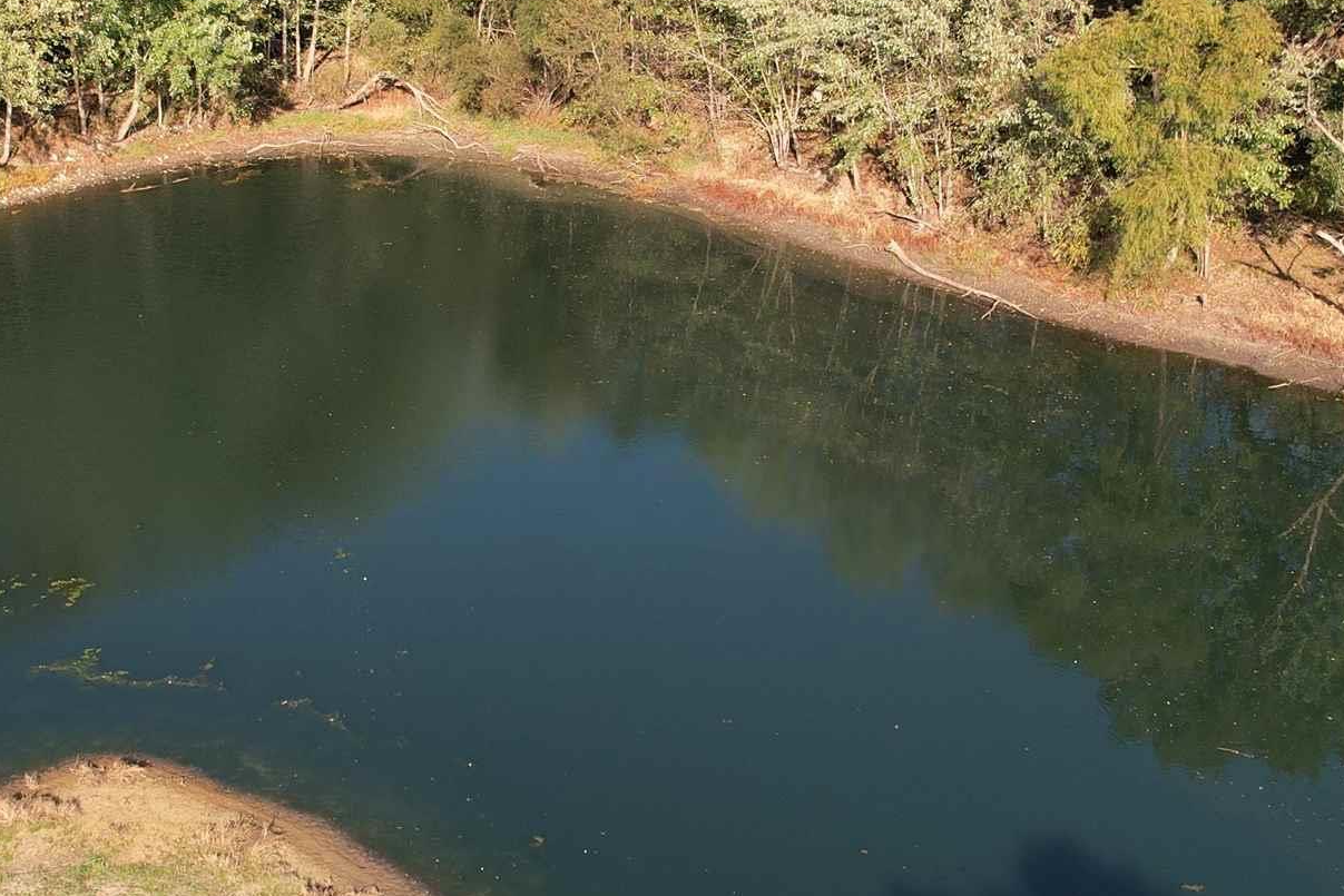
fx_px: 2091
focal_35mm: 56
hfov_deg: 35.6
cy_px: 446
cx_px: 582
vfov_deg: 24.2
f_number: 2.8
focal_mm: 8.38
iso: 100
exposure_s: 1/1000
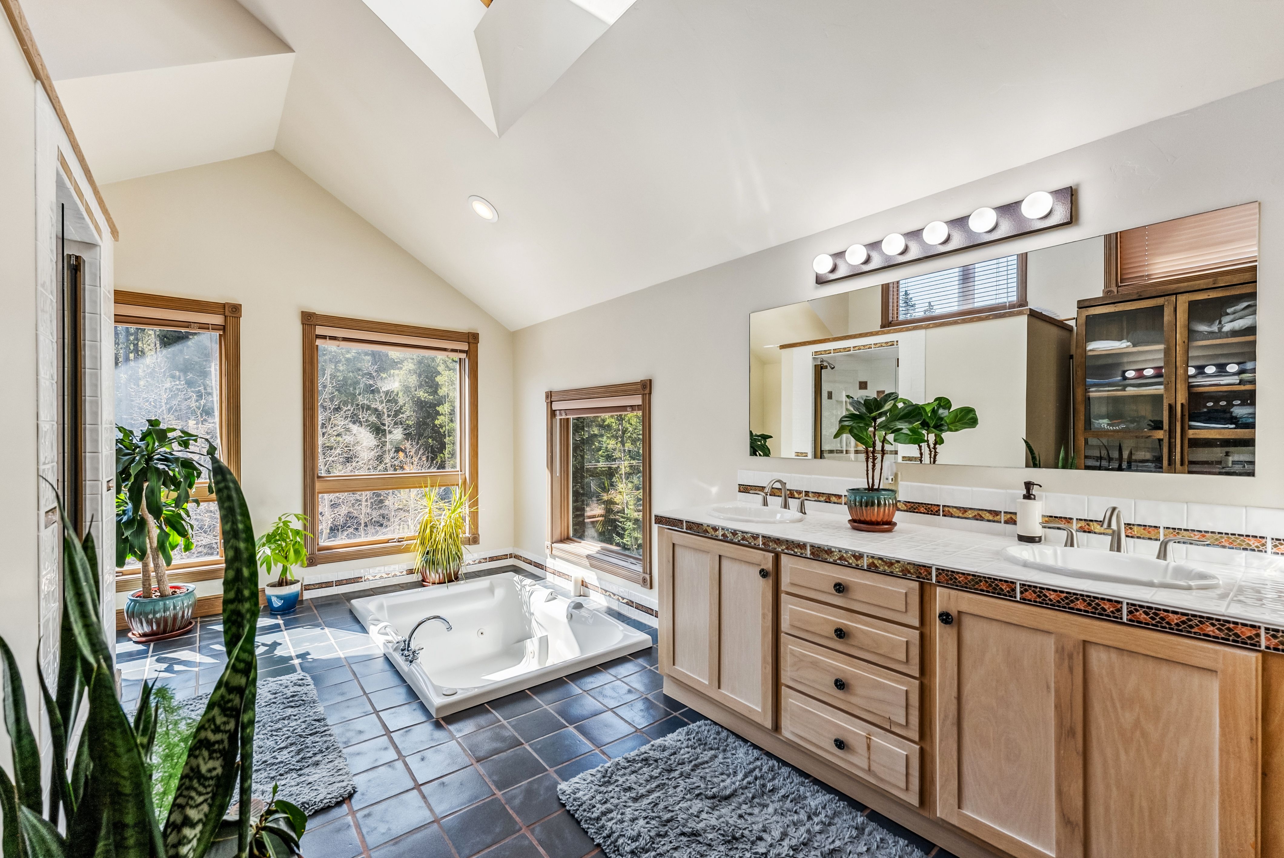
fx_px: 500
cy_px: 429
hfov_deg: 104.2
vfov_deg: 81.3
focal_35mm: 14
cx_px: 642
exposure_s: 1/320
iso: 640
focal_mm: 14
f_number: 7.1
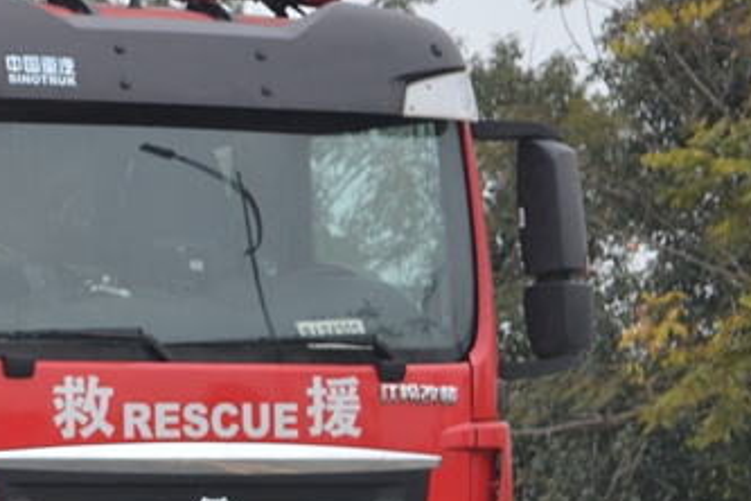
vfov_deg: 5.8
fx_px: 4911
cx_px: -183
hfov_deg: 8.6
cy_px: 434
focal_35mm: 235
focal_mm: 55
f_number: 5.6
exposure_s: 1/25
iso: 400
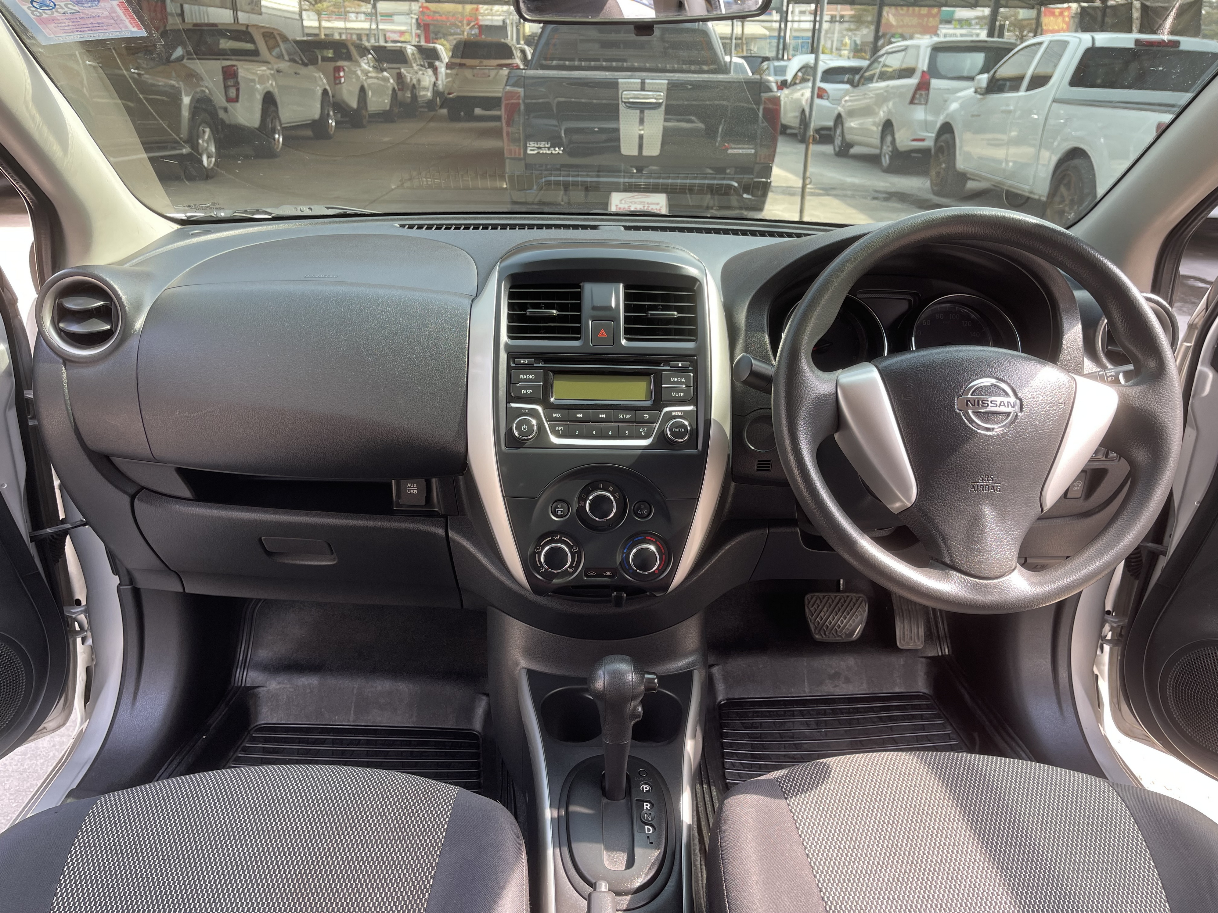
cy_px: 456
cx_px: 609
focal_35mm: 25
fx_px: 880
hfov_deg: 69.4
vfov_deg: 54.9
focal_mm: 5.1
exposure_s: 1/121
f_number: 1.6
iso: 50
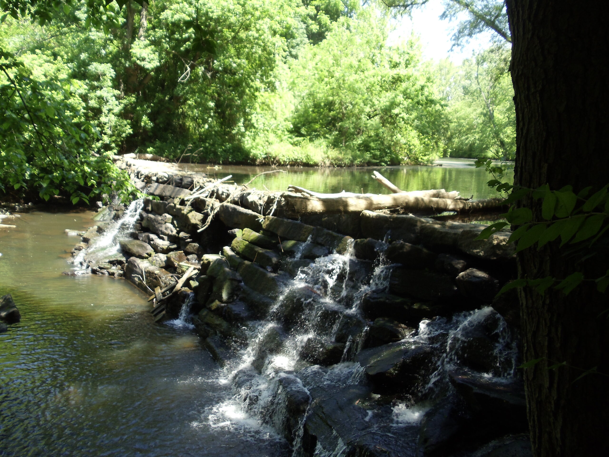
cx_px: 304
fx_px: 774
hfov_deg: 42.9
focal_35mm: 44
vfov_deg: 32.9
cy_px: 228
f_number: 3.5
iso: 100
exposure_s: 1/125
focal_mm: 6
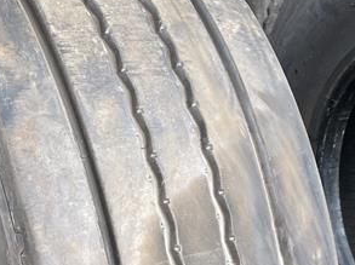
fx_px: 932
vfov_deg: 15.6
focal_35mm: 91
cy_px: 312
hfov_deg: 21.4
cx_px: 103
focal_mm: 4.25
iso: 100
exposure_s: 1/100
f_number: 1.8
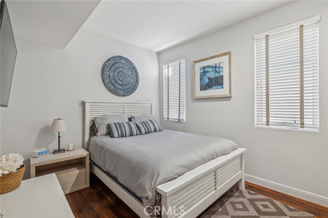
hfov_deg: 96.8
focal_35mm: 16
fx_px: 146
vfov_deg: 73.7
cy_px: 109
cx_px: 164
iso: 200
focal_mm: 16
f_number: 9
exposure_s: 1/2
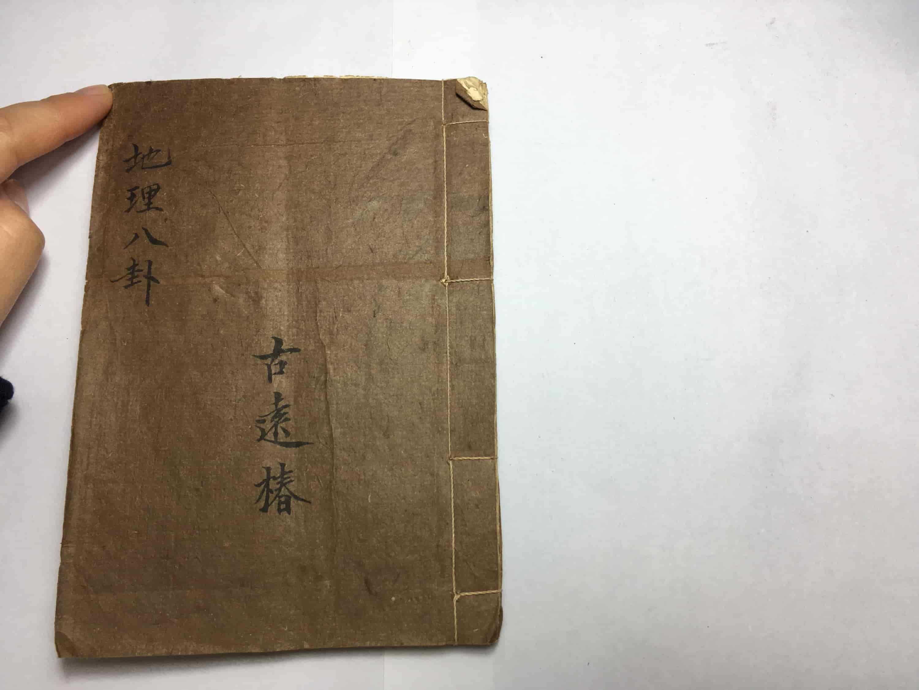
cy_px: 345
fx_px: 770
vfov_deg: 48.2
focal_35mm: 29
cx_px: 460
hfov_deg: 61.7
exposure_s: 1/50
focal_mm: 4.15
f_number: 2.2
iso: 32
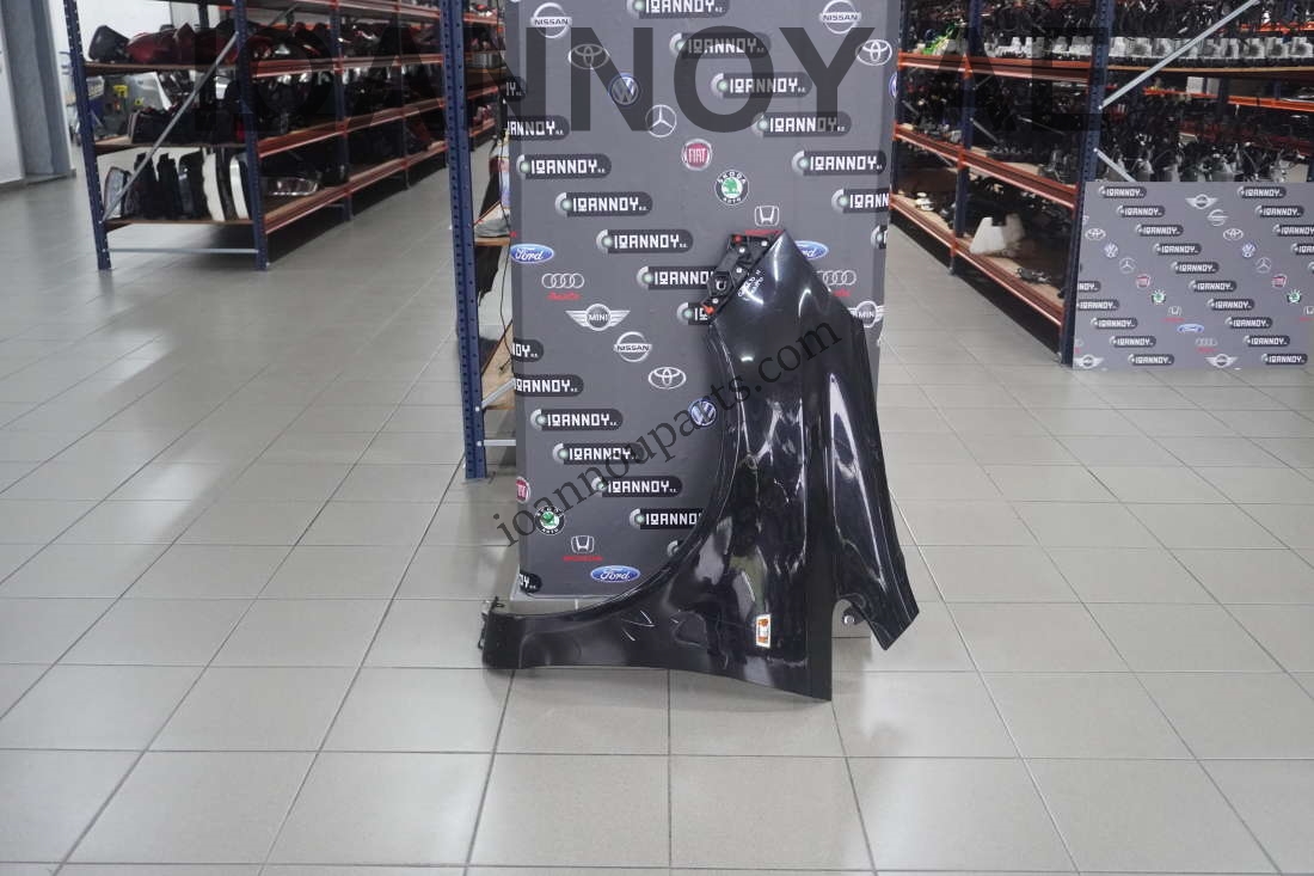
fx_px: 1204
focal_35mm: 33
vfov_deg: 40.0
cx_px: 657
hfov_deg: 57.2
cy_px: 438
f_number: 4
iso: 4000
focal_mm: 22
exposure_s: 1/160
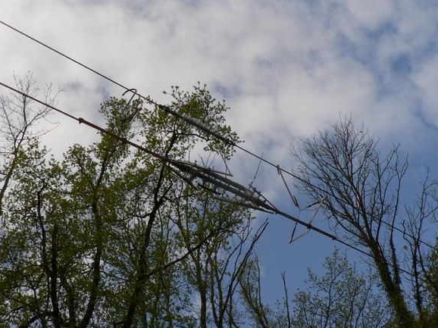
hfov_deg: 45.8
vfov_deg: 35.1
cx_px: 221
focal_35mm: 41
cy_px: 178
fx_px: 519
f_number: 4.5
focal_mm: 6.1
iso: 80
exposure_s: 1/400
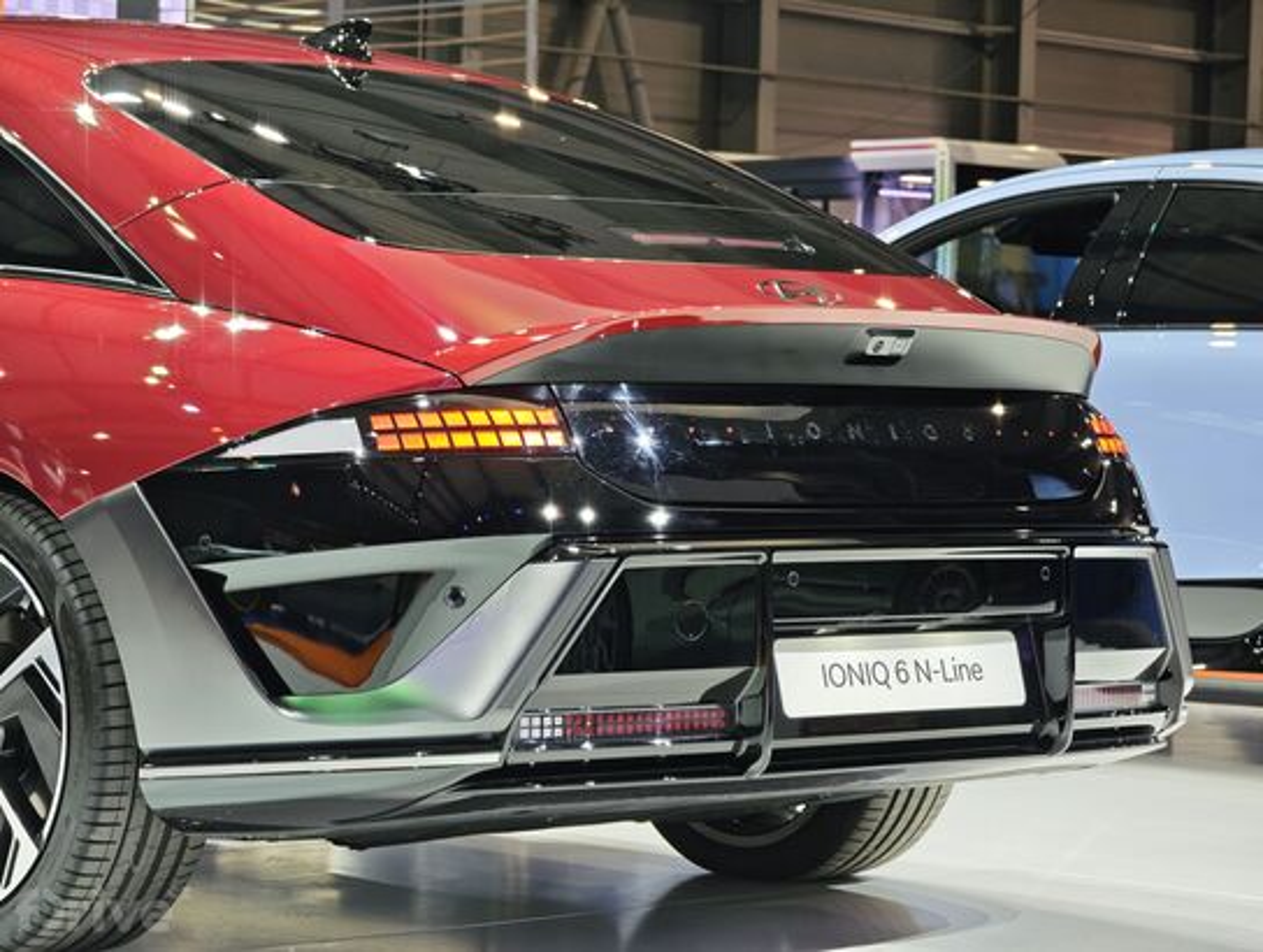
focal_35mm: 100
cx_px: 632
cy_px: 476
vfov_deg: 14.8
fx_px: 3655
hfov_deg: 19.6
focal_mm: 25.1
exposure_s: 1/50
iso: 320
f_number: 2.6
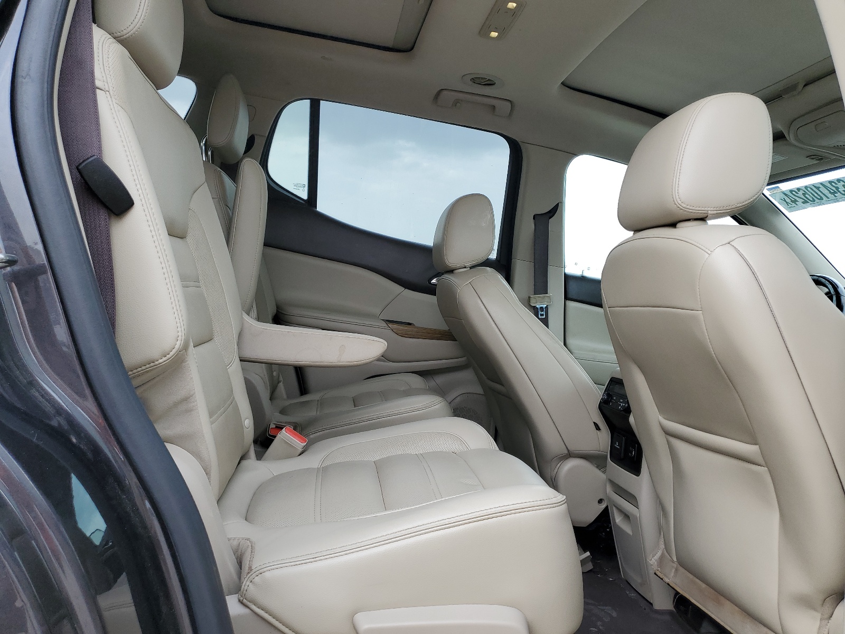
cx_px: 422
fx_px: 635
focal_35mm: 26
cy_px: 317
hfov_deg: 67.3
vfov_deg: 53.1
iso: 50
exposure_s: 1/435
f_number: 1.5
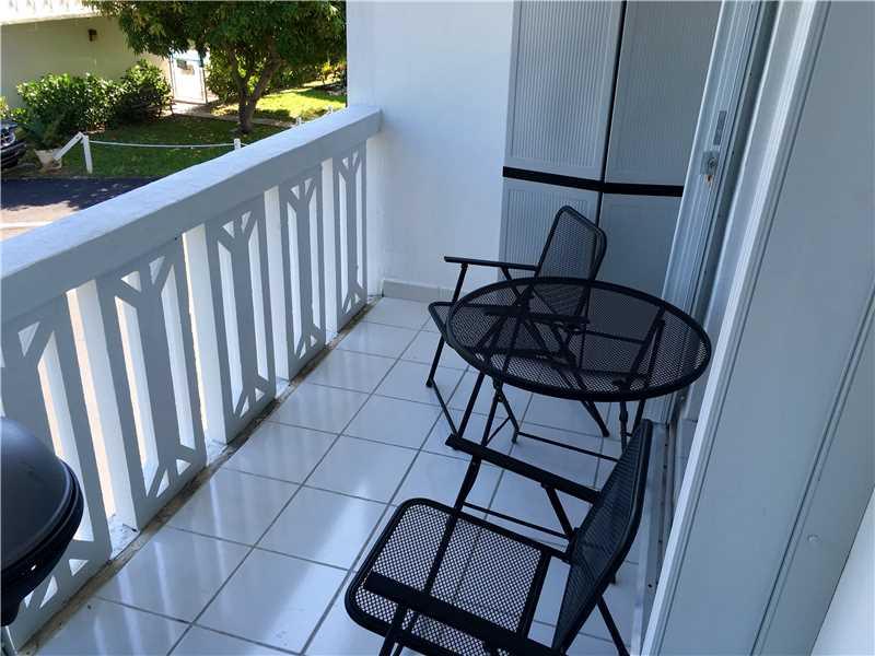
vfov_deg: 48.2
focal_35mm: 29
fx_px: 733
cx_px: 438
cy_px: 328
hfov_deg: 61.7
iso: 25
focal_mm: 4.15
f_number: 2.2
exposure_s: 1/257
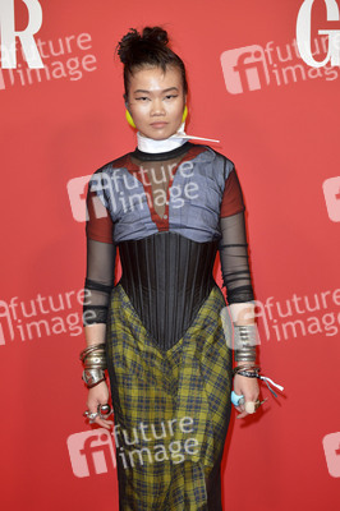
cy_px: 256
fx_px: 795
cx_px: 170
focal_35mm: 56
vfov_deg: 35.7
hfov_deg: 24.2
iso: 1250
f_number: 6.3
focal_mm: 56
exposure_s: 1/250
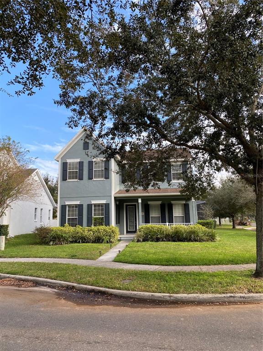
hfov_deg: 53.1
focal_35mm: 26
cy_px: 176
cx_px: 132
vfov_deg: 67.3
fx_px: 263
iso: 32
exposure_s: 1/626
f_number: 1.8
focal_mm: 4.25
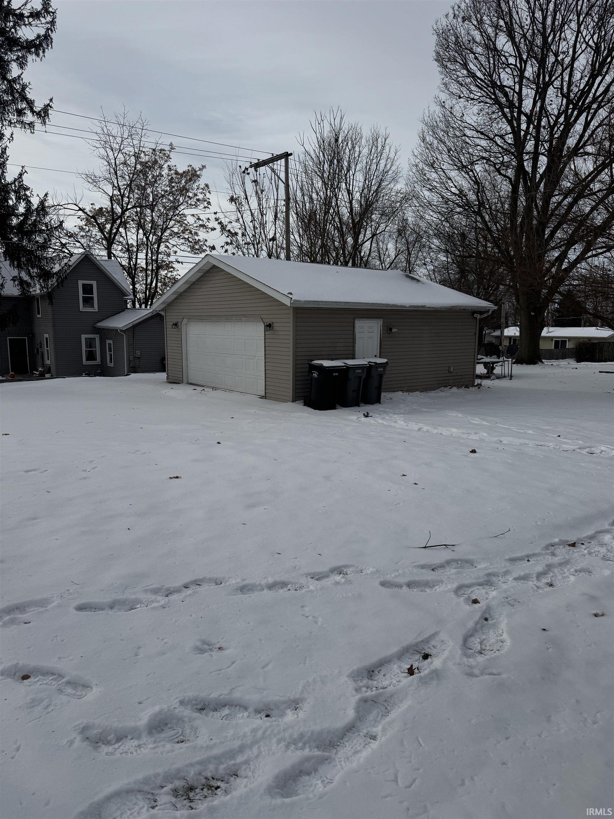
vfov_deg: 71.6
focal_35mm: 24
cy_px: 410
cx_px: 307
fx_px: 568
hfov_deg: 56.8
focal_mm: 6.76
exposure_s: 1/10417
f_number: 1.78
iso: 80
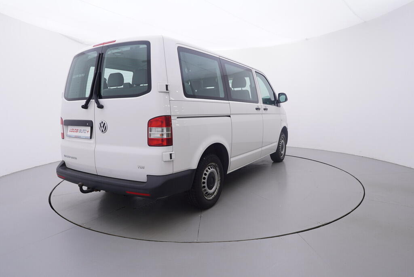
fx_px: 259
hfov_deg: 77.3
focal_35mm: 22
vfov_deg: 56.2
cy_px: 138
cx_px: 207
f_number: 5
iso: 200
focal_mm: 15
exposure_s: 1/80
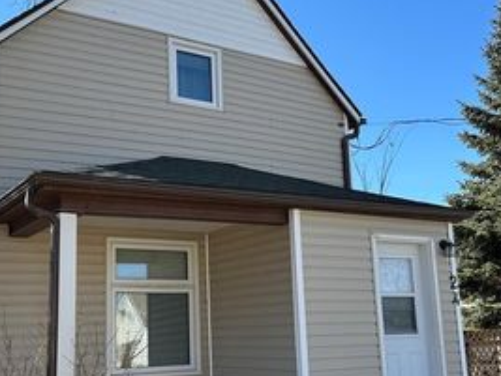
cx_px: 227
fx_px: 651
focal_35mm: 45
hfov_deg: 42.0
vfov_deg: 32.1
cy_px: 227
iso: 80
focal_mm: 6.86
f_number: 1.78
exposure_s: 1/2410
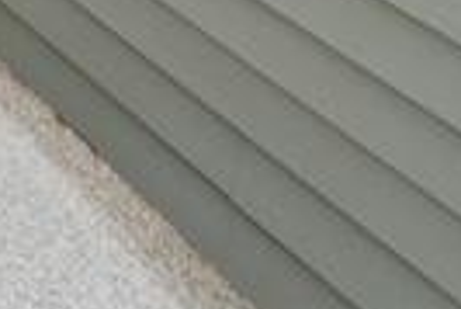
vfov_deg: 9.2
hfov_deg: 13.1
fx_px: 1282
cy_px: -757
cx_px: -742
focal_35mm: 100
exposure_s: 1/500
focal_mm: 13
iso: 250
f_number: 5.6
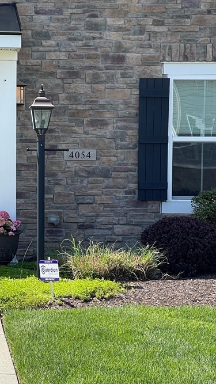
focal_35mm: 107
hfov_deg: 11.2
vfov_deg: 20.0
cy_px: 222
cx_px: 5
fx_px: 1090
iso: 20
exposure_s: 1/694
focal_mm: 7.5
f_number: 2.2
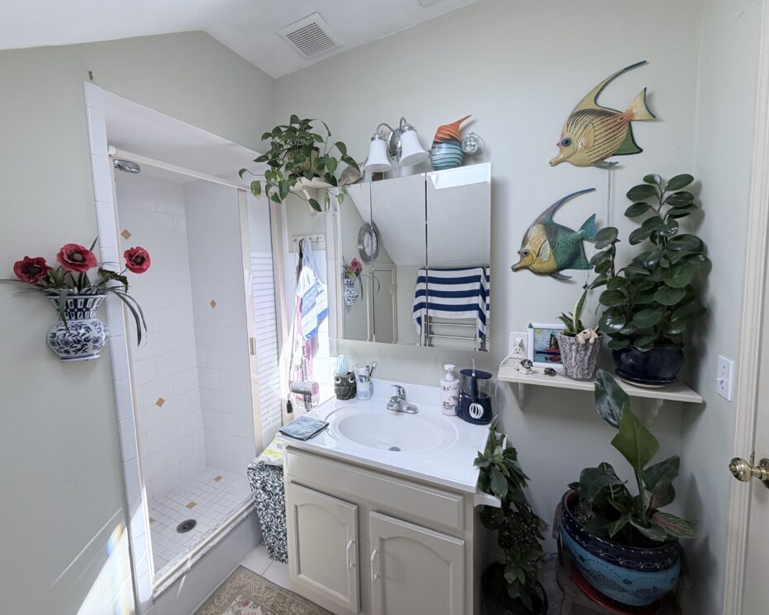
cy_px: 300
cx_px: 350
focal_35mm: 15
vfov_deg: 84.0
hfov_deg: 96.6
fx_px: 341
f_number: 2.2
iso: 80
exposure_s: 1/121
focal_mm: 2.22
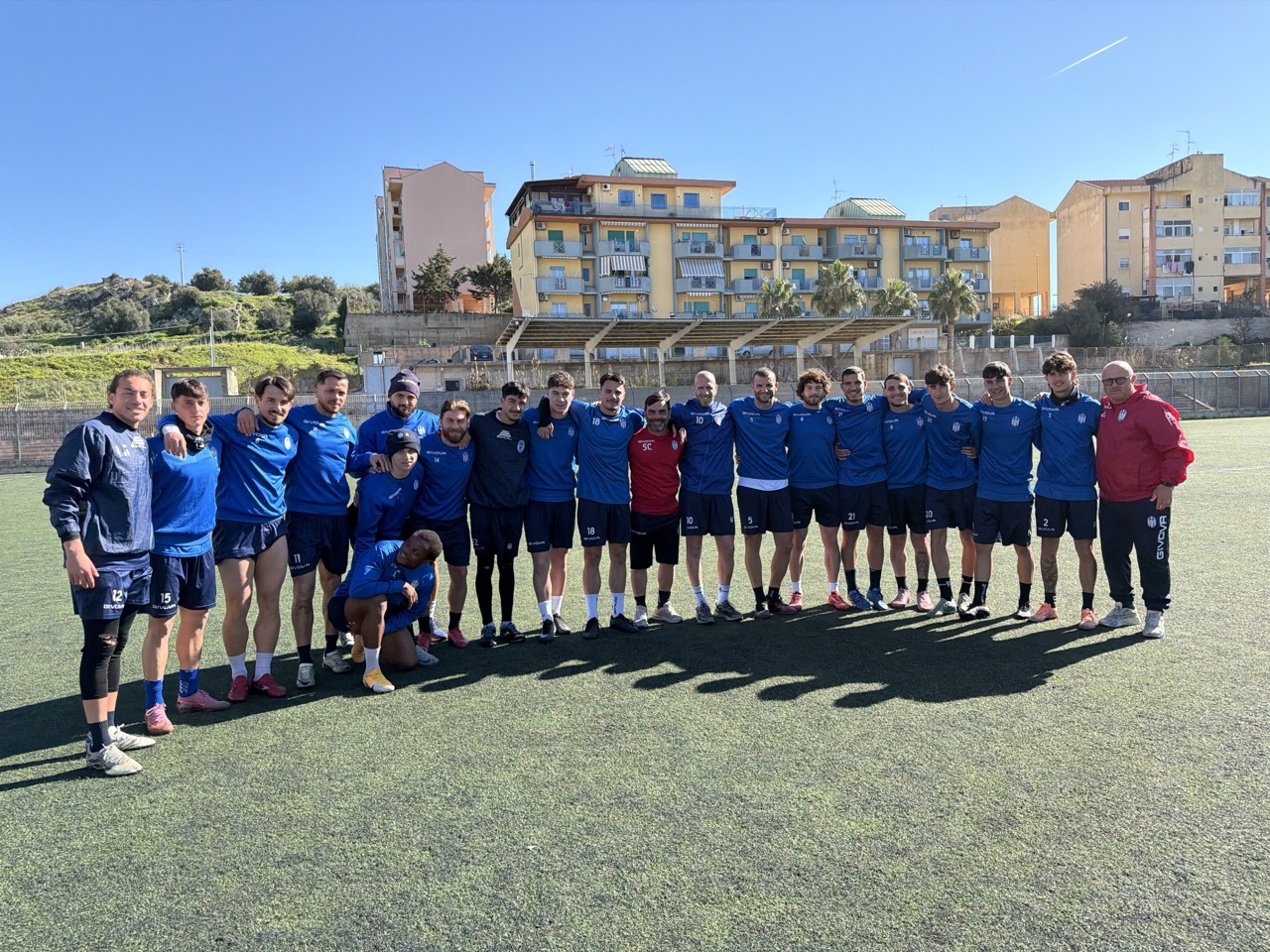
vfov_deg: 56.8
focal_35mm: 24
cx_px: 635
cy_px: 476
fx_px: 881
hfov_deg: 71.6
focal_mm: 6.76
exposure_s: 1/9091
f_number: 1.78
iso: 400
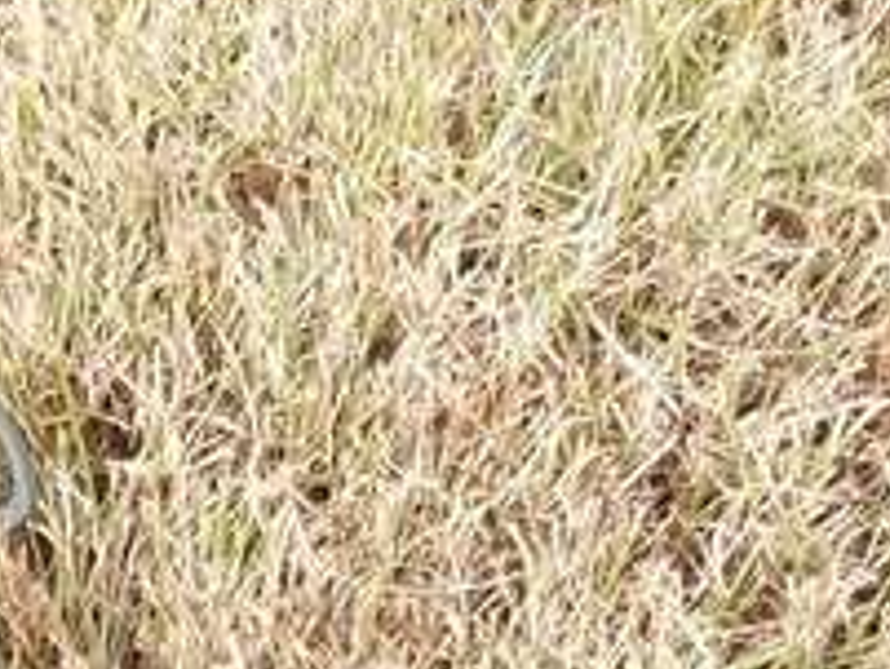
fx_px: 4193
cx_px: -89
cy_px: 1635
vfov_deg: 8.3
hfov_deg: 11.9
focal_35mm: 163
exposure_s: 1/50
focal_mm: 4.5
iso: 170
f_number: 2
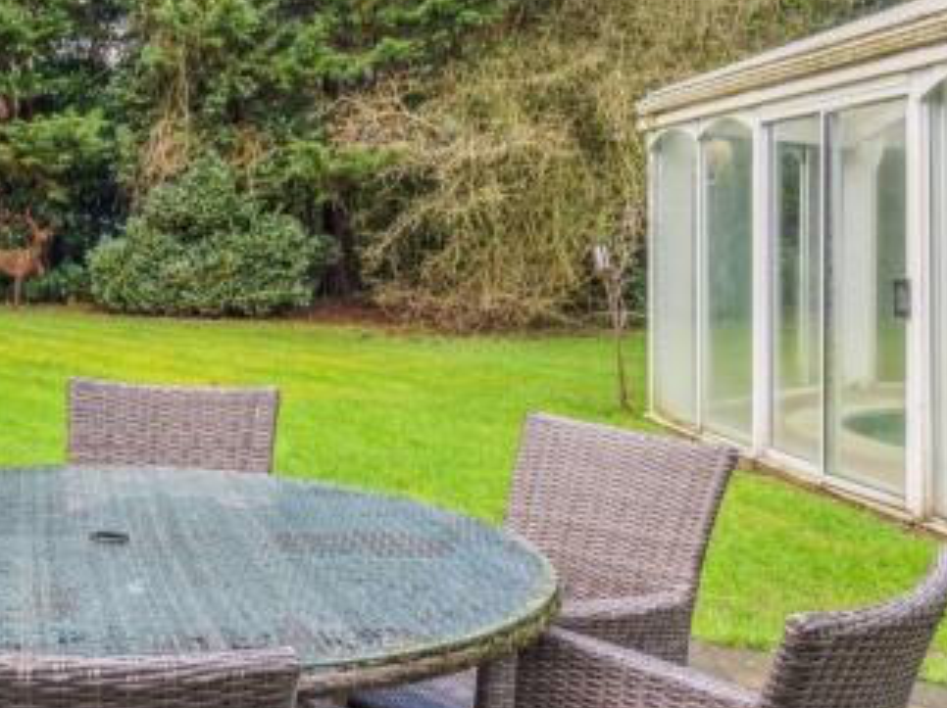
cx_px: 32
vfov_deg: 29.5
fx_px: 1340
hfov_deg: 35.7
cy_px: 253
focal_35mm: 49
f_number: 11
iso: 640
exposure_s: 1/50
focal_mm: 16
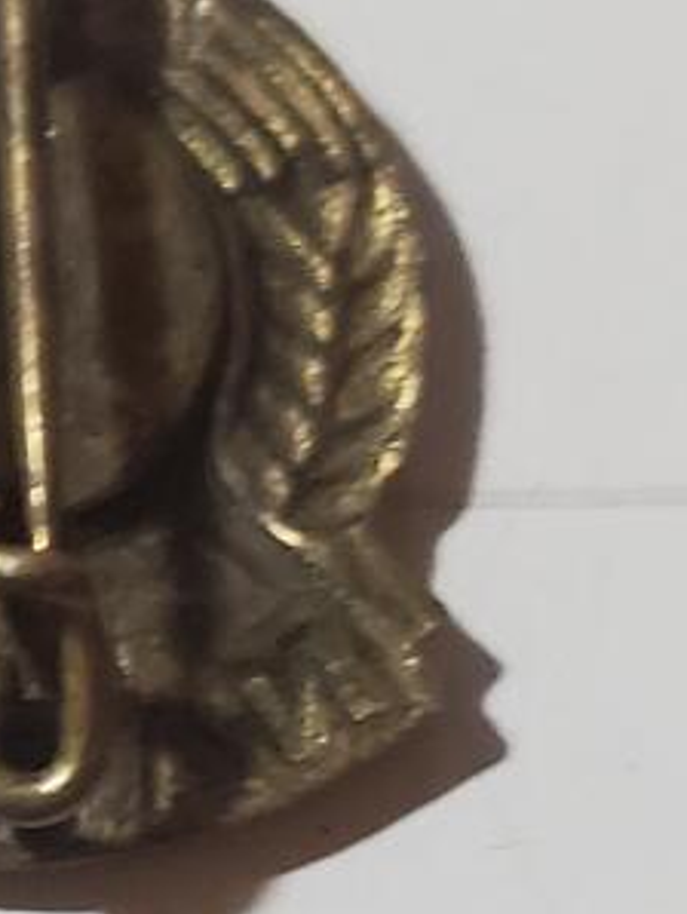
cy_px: 935
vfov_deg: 12.4
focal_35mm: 157
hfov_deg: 8.7
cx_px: -868
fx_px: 4149
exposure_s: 1/50
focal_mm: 4.3
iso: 320
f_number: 2.4
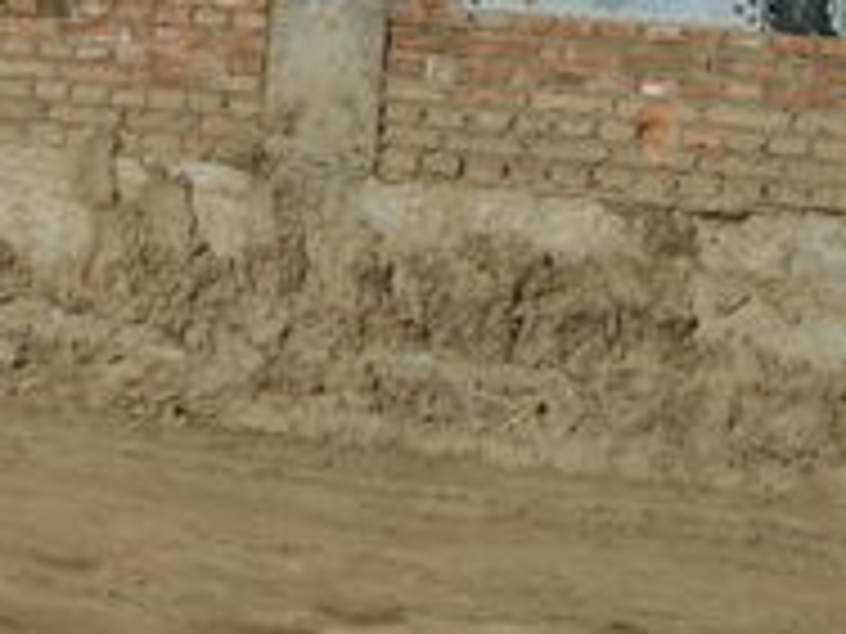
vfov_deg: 9.6
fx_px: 3666
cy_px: -357
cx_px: -333
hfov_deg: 12.6
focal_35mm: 150
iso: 800
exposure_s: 1/2000
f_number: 13
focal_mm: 28
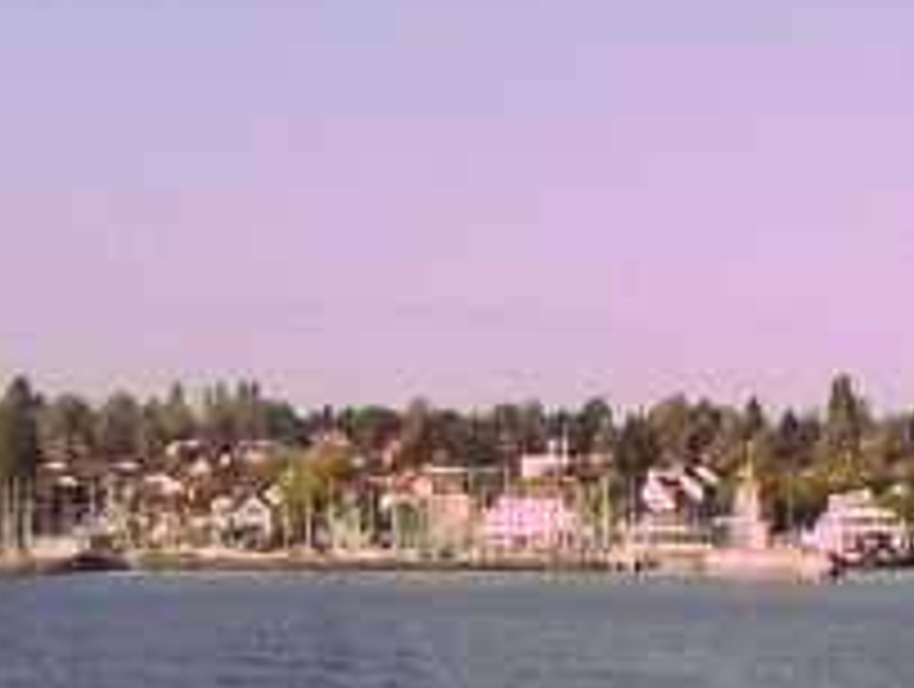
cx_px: 522
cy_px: 553
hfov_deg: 16.7
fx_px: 3121
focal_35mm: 118
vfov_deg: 12.5
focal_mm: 5.3
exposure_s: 1/750
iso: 64
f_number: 2.9
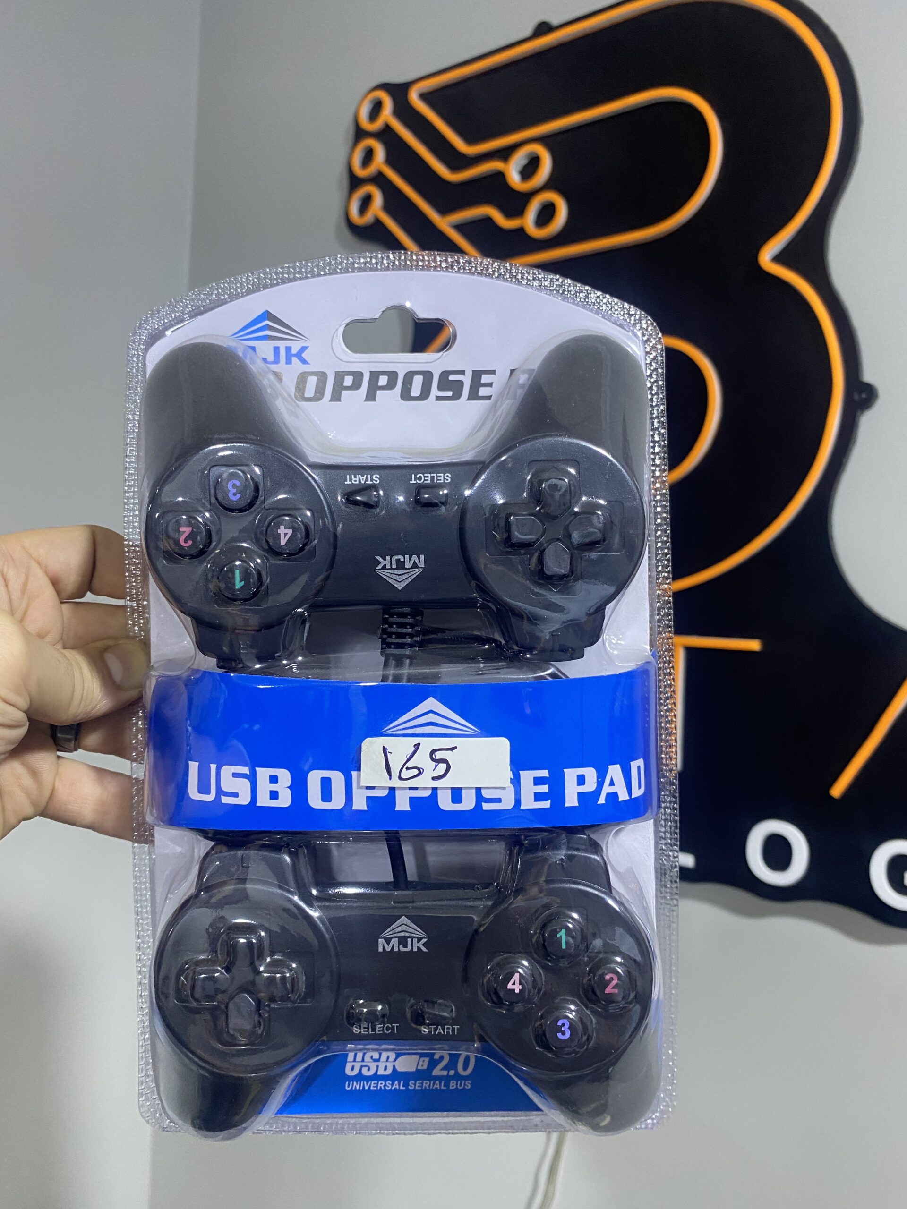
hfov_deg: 53.1
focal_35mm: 26
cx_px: 454
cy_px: 604
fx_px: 908
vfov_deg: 67.3
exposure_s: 1/50
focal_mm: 4.25
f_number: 1.8
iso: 160
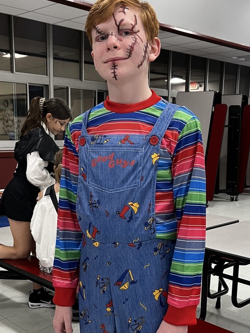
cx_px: 115
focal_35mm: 44
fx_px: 424
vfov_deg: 42.4
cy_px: 219
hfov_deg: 32.9
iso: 125
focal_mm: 5.1
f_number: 1.6
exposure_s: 1/75
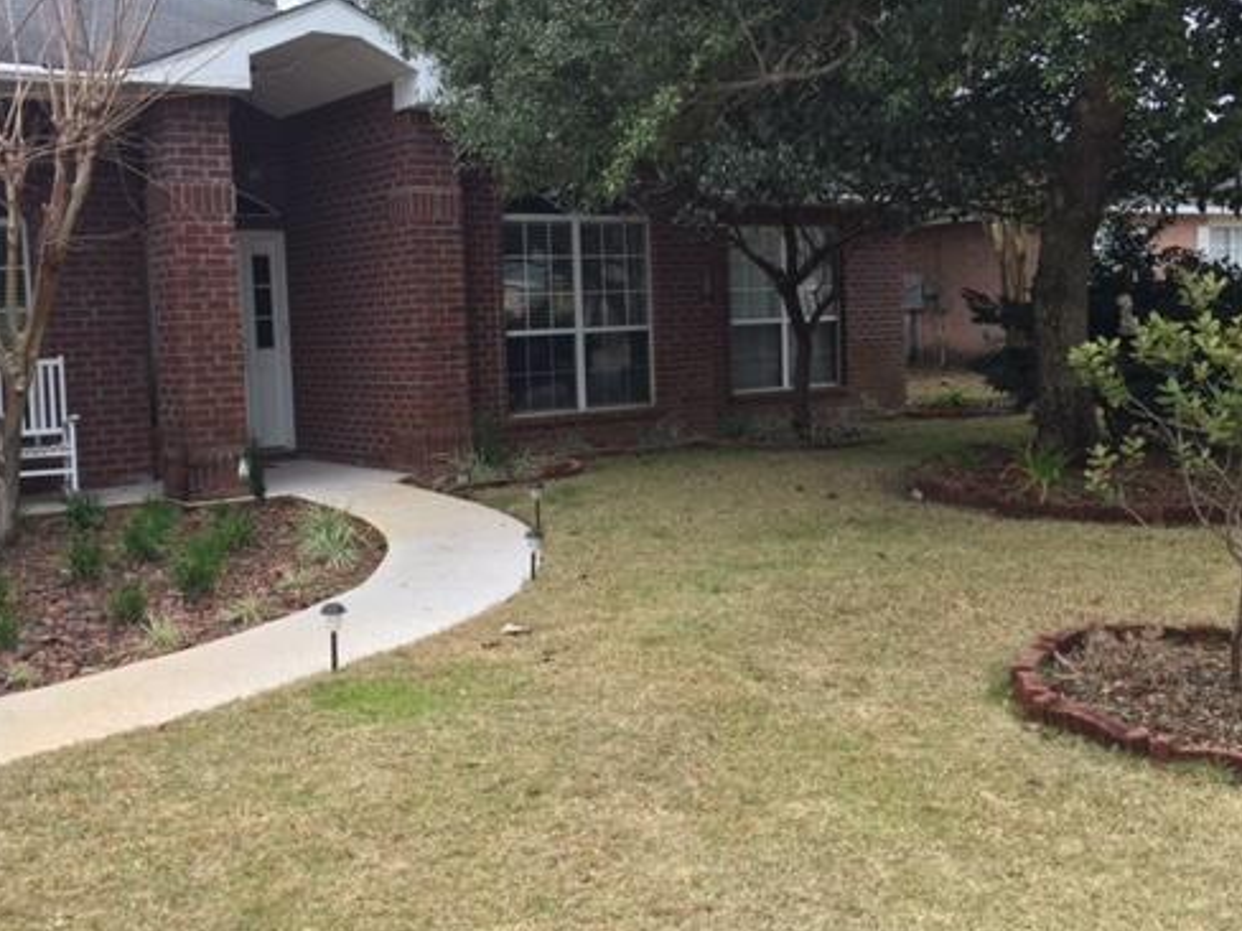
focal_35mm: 38
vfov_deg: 37.7
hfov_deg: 48.9
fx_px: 1363
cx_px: 555
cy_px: 427
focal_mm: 4.15
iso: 32
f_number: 2.2
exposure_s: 1/231
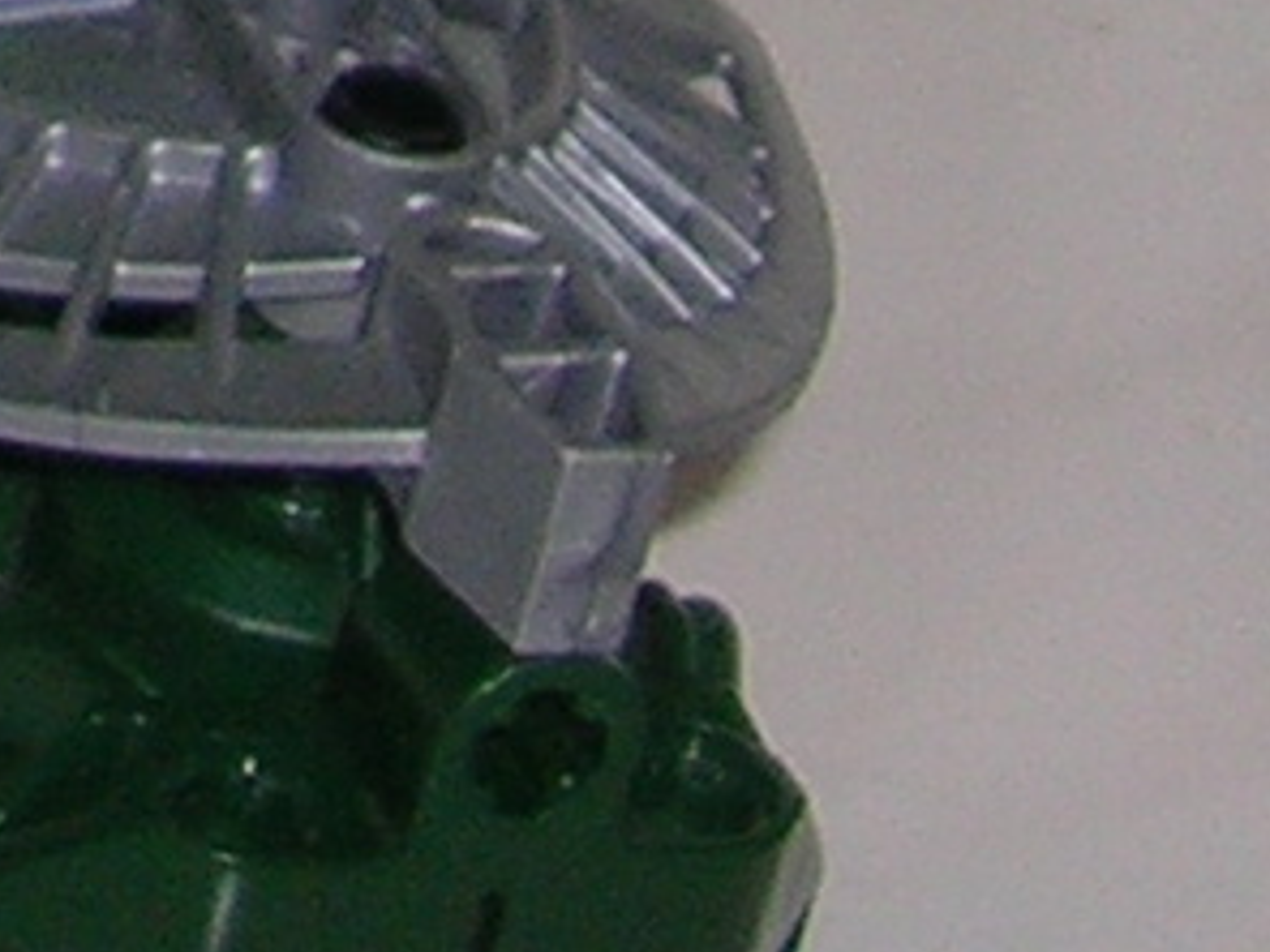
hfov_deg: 7.1
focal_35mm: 263
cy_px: -2136
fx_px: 9649
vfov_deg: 5.3
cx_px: -1785
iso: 50
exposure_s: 1/60.1
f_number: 2.8
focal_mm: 5.8
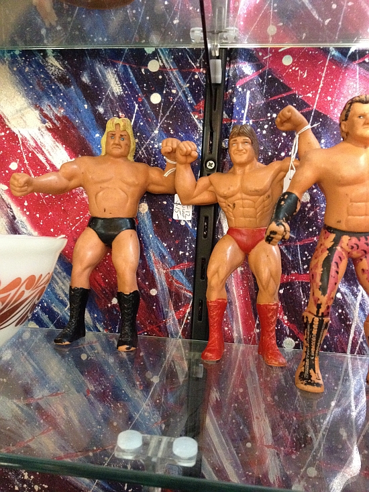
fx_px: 497
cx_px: 184
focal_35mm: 35
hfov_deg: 40.7
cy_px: 246
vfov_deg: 52.6
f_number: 2.4
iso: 500
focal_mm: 4.28
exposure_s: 1/15
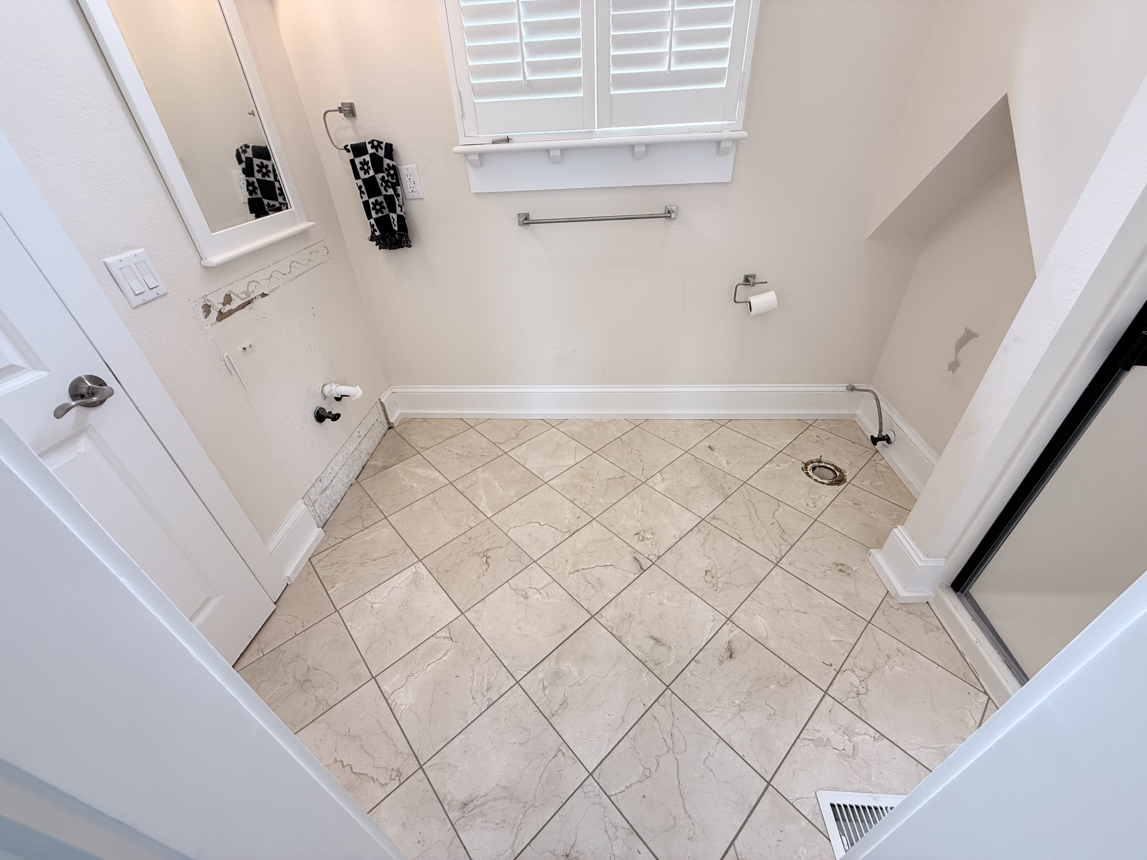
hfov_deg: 102.1
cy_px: 430
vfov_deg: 85.7
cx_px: 574
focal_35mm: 14
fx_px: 464
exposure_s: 1/120
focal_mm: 2.22
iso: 160
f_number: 2.2
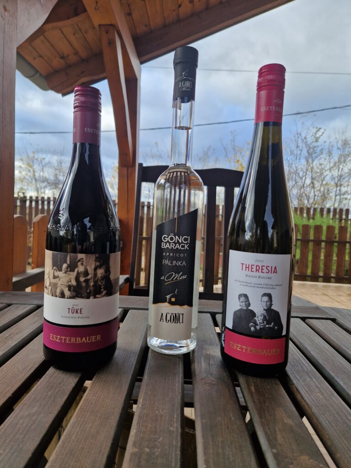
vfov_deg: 73.9
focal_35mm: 23
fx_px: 311
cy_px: 234
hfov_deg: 58.9
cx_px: 176
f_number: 1.8
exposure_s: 1/263
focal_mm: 5.4
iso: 50
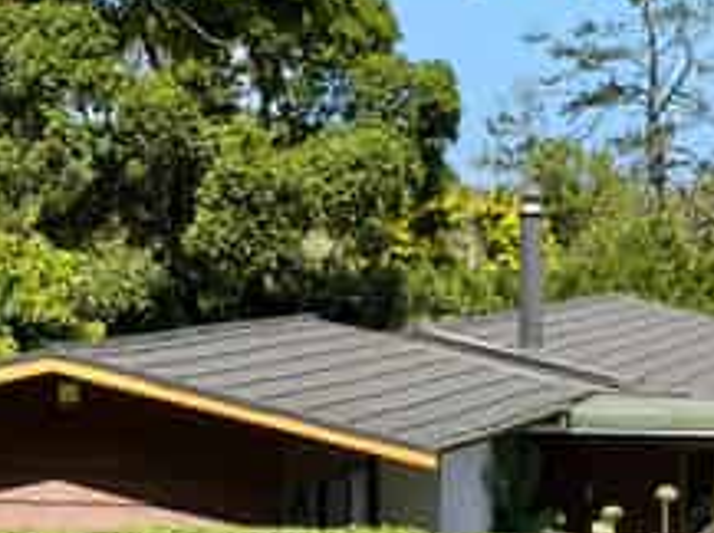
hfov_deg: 17.8
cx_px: 640
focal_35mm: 109
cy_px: 403
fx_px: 2245
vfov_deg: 13.5
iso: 64
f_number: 1.78
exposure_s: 1/3891
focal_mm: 6.76
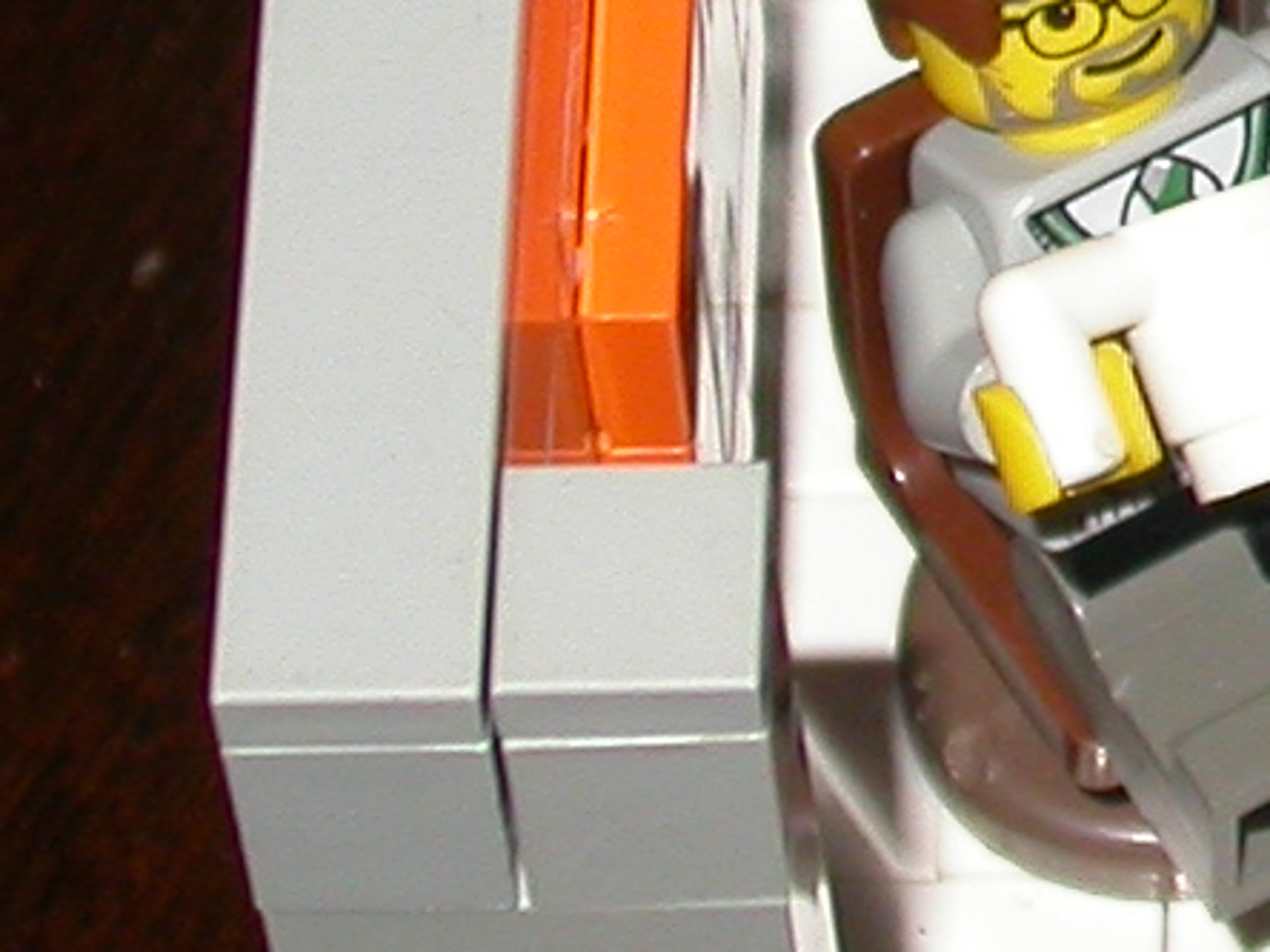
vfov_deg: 4.3
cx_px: 2391
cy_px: -580
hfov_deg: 5.7
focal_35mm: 343
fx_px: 12584
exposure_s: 1/60.3
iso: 100
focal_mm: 14
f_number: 3.2
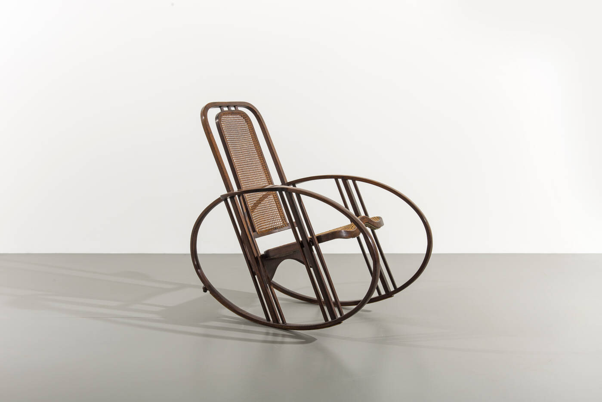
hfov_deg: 44.5
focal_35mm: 44
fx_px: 736
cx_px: 301
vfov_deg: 30.5
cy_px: 201
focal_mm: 44
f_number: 14
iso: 100
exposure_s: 1/200
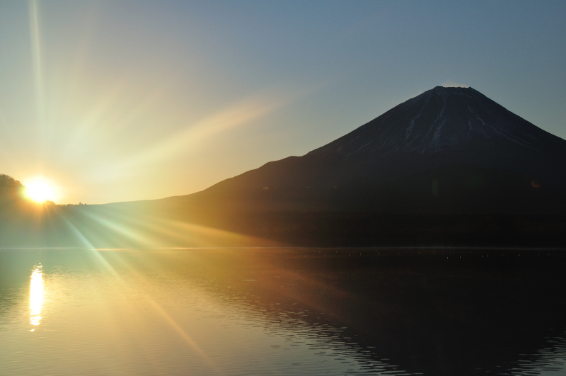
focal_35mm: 60
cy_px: 188
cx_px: 283
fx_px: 942
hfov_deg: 33.4
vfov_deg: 22.6
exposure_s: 1/4000
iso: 400
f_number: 8
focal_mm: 40
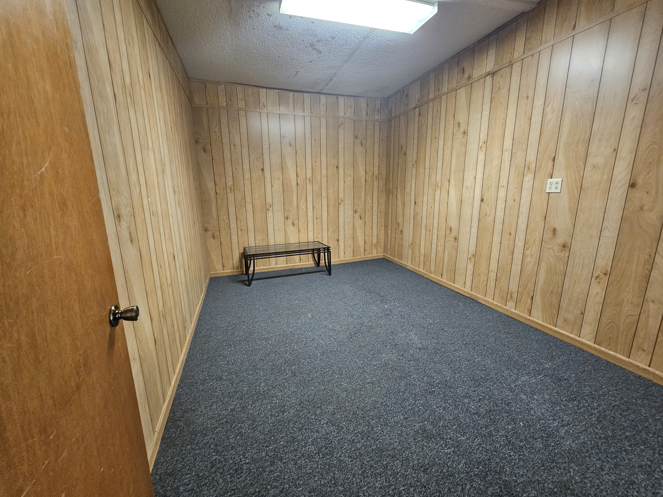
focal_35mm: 13
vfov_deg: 89.9
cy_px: 248
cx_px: 332
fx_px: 249
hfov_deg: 106.2
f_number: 2.2
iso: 500
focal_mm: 2.2
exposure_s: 1/30
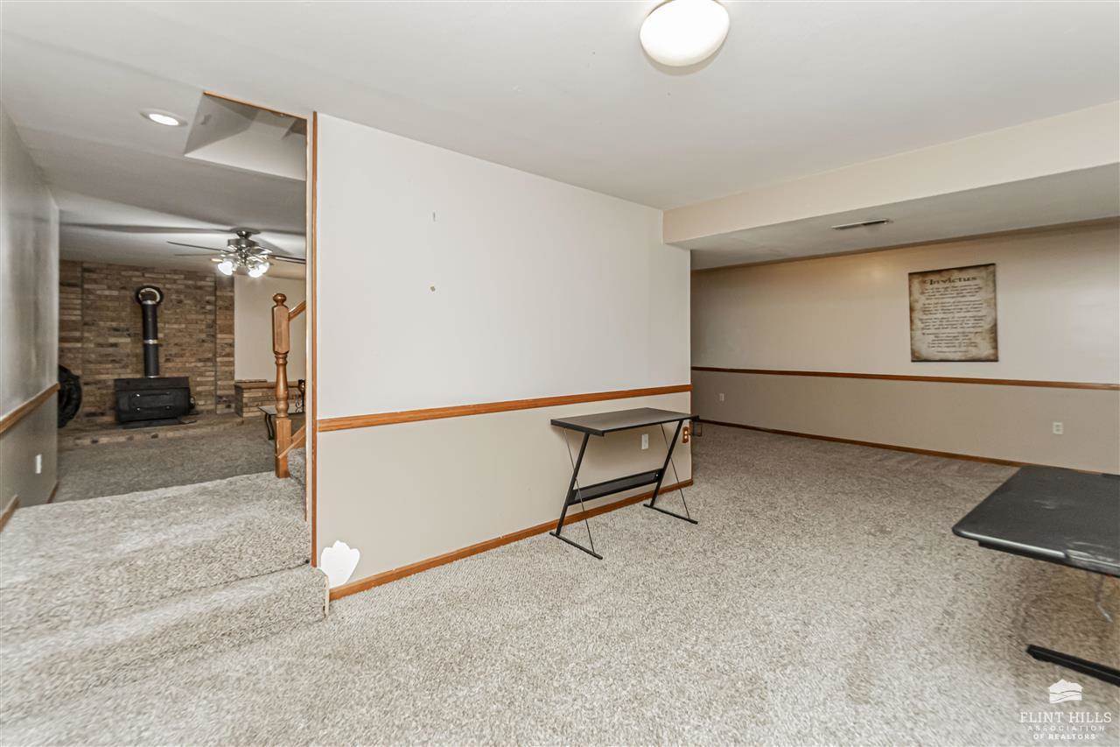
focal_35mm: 15
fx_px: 467
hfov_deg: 100.4
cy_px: 374
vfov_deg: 77.3
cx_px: 560
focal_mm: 10
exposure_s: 1/60
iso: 3200
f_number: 10
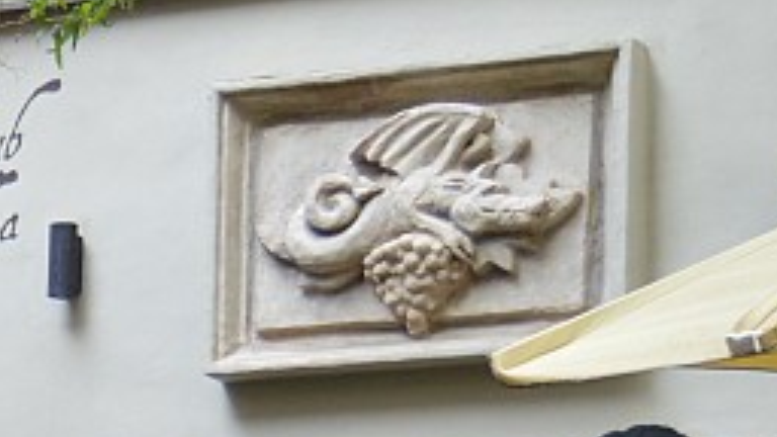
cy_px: 1020
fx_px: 3626
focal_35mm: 176
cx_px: -959
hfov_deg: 10.8
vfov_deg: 6.6
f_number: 4.5
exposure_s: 1/80
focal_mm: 22
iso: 400
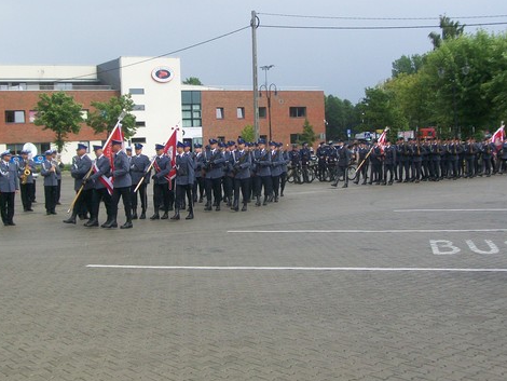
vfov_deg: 29.7
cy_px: 160
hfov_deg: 38.8
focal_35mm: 49
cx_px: 210
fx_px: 718
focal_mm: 6
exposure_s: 1/640
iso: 64
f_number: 2.7
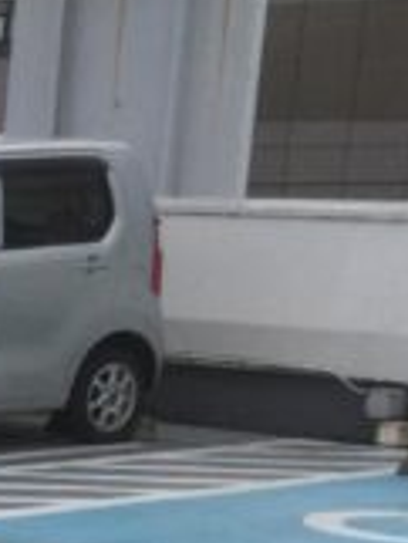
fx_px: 2291
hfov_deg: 8.7
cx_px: -762
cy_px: 718
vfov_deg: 13.0
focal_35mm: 146
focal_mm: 3.3
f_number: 2.4
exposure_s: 1/1181
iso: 25
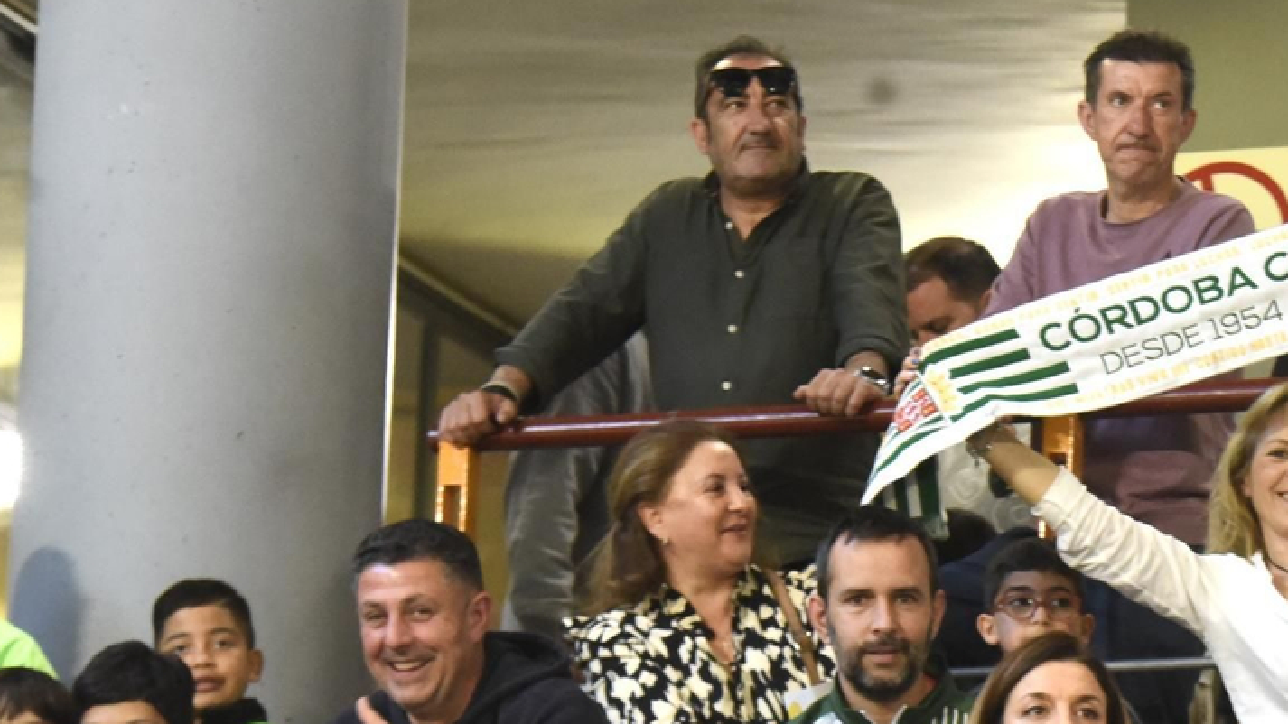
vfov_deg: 4.9
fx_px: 8435
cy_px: 879
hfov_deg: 8.7
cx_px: 1322
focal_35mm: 247
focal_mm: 105
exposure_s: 1/160
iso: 4500
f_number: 6.3
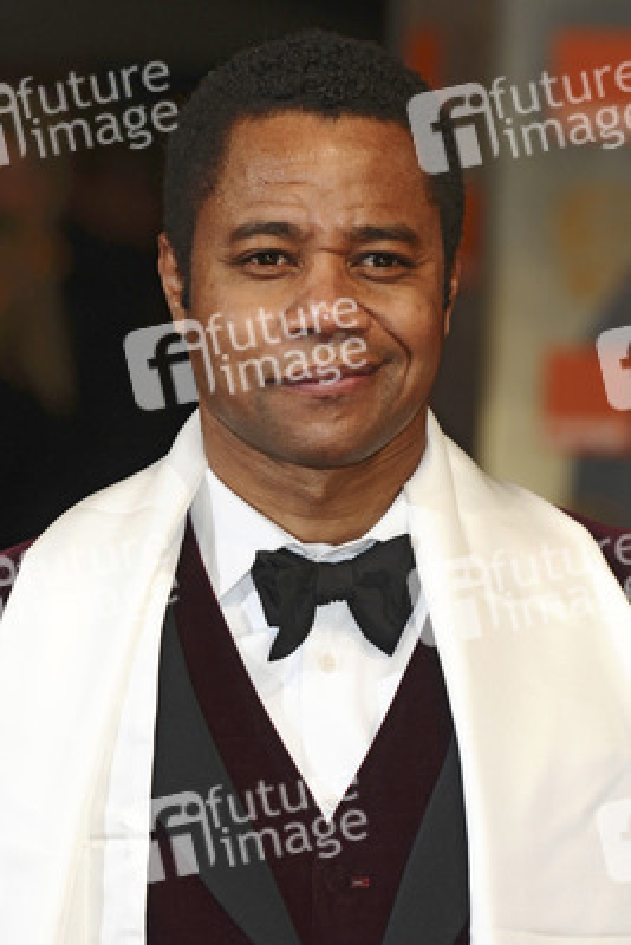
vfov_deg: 9.5
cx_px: 316
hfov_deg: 6.3
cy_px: 472
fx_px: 5713
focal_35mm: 218
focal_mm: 145
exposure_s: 1/200
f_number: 4.5
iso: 320
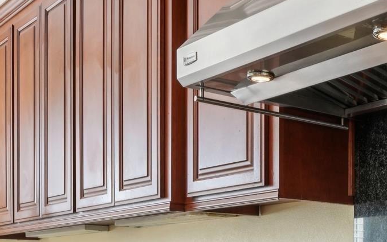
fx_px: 665
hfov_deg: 29.8
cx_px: 405
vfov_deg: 19.7
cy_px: 274
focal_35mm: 63
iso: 640
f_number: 8
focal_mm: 14
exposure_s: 1/50
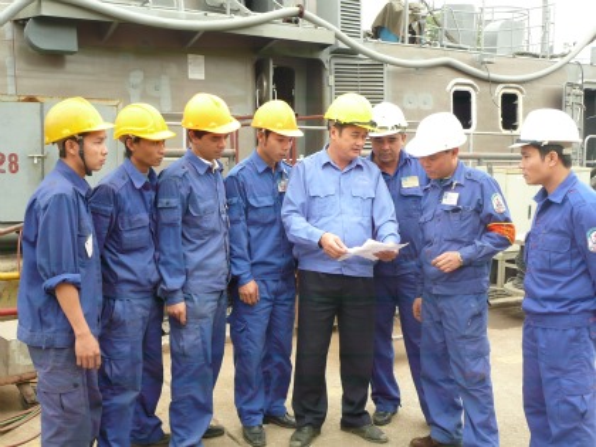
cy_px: 224
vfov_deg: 36.0
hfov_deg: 46.8
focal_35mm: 40
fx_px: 689
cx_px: 298
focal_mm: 6.5
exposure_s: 1/50
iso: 100
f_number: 3.9
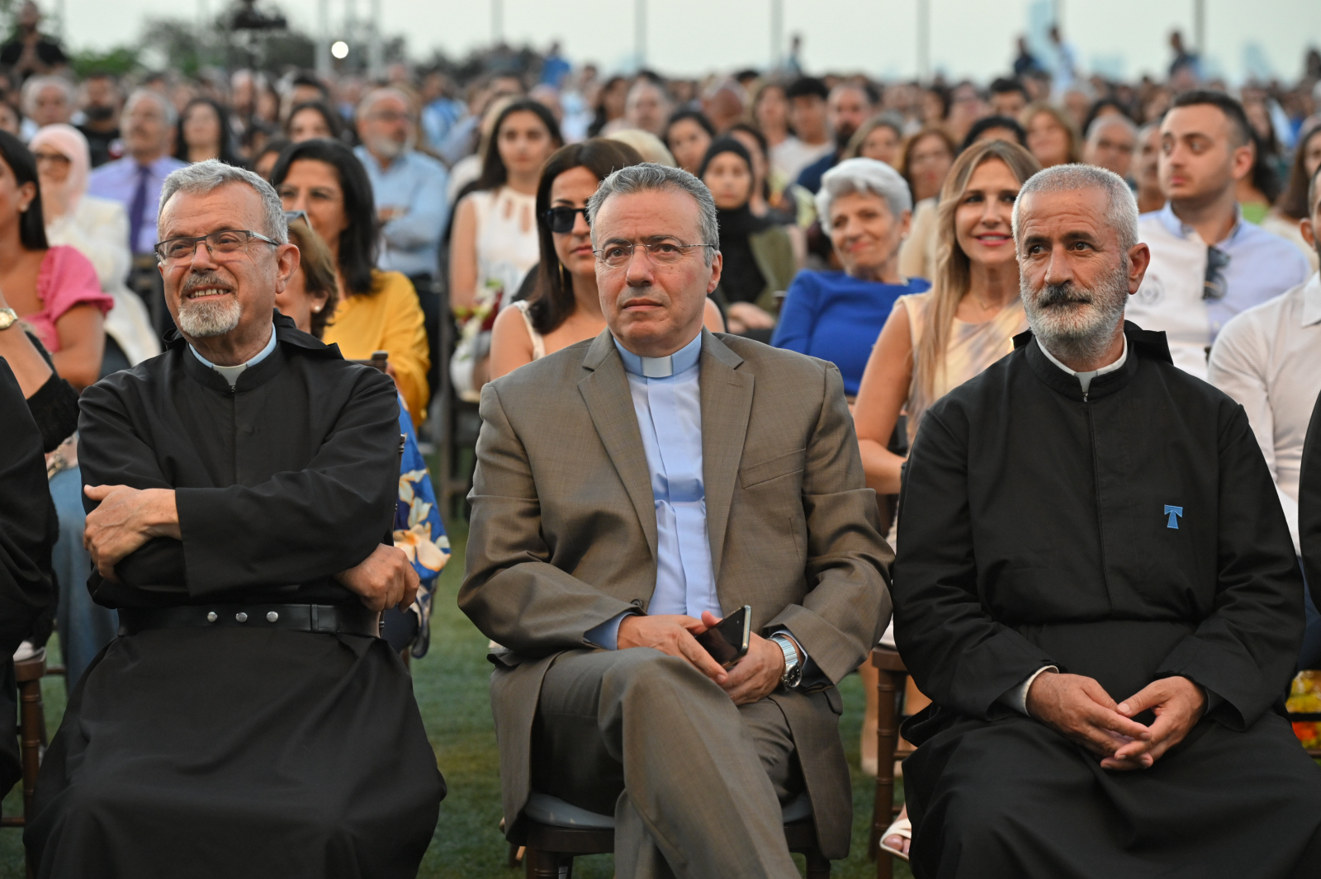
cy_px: 440
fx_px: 4034
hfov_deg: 18.6
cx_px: 660
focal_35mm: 110
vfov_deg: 12.4
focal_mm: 110
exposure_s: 1/320
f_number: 4
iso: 2000
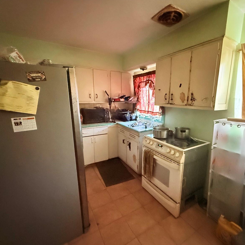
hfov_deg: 83.4
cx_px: 140
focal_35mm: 17
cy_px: 123
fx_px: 136
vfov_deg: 84.0
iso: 1600
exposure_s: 1/36
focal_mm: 2.22
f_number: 2.2
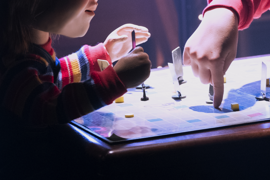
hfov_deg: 7.9
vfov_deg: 5.3
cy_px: -19
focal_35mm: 259
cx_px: 206
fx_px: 1942
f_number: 3.6
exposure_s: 1/125
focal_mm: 71.5
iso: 3200
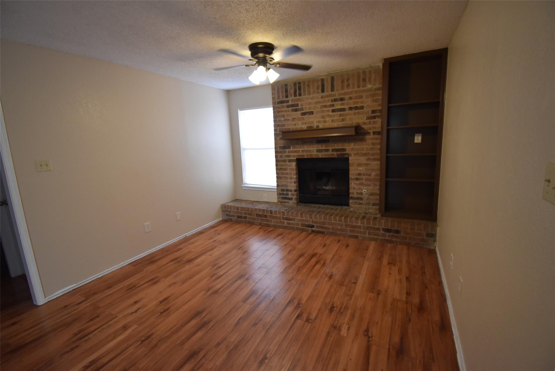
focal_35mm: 15
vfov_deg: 77.4
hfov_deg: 100.4
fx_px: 231
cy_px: 186
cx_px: 278
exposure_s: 1/60
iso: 1250
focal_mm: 10
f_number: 4.5
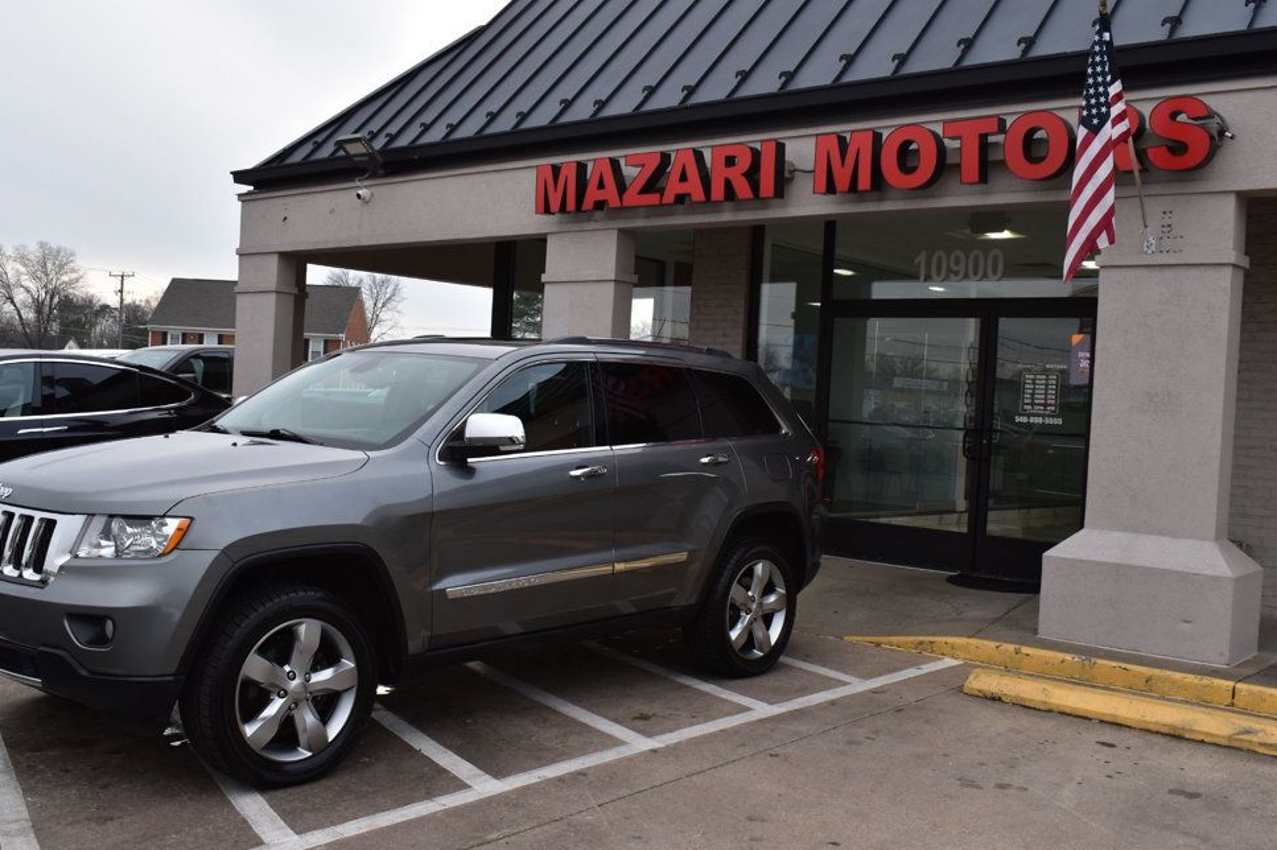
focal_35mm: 37
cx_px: 610
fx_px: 1295
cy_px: 438
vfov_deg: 36.3
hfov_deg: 52.5
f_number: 9
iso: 400
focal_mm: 23
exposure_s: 1/125
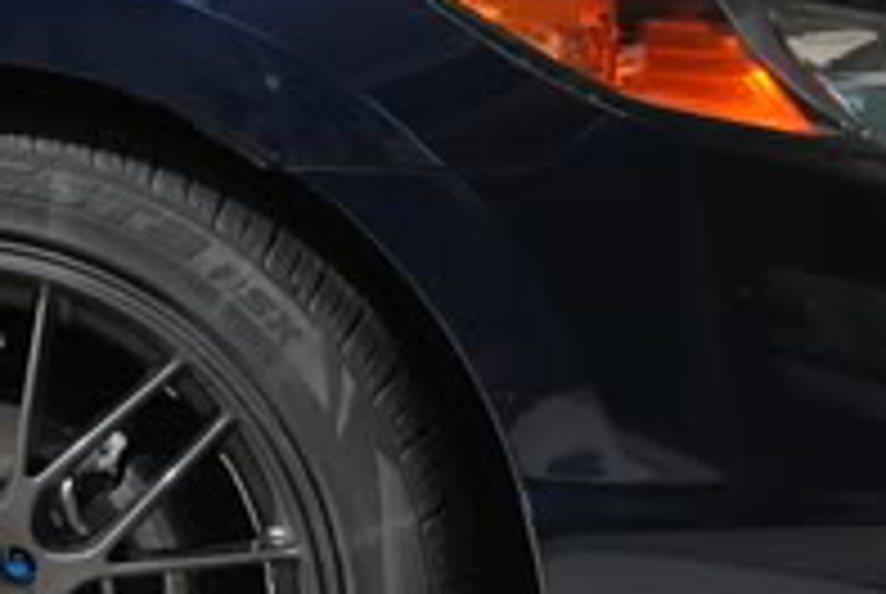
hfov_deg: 17.3
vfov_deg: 11.7
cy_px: 410
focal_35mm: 117
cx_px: 191
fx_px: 2884
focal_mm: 24
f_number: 6.3
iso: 100
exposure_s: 1/1000
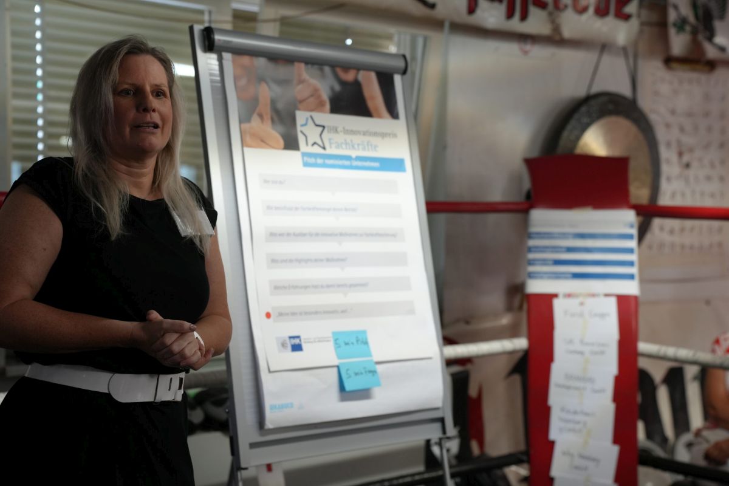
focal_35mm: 69
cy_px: 243
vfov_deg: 19.7
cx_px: 364
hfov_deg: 29.2
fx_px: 1397
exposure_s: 1/160
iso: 1250
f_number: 4
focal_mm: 69
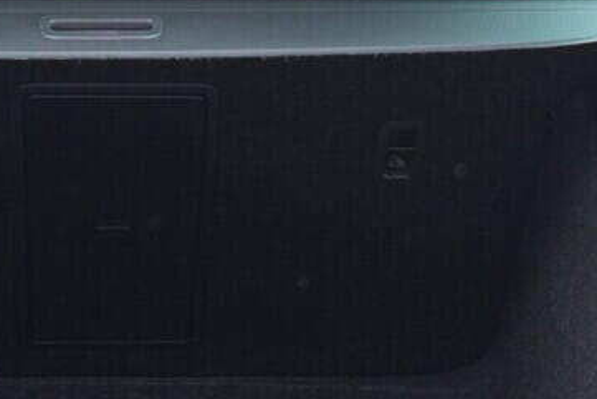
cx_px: 81
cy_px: 315
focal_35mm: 102
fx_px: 1692
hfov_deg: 19.7
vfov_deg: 13.4
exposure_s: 1/40
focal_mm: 24
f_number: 2.8
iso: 1000
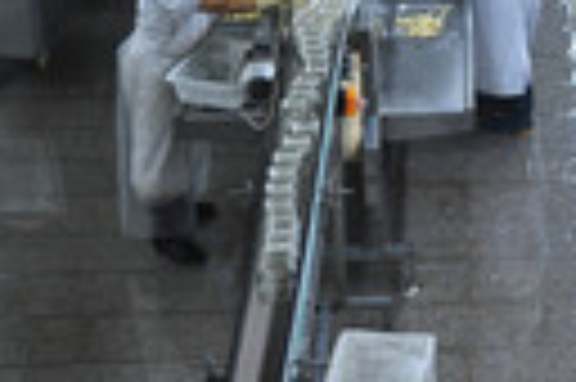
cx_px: 644
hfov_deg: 15.9
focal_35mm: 125
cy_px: 9
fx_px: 1997
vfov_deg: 10.8
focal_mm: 40
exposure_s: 1/40
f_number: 3.2
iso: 800
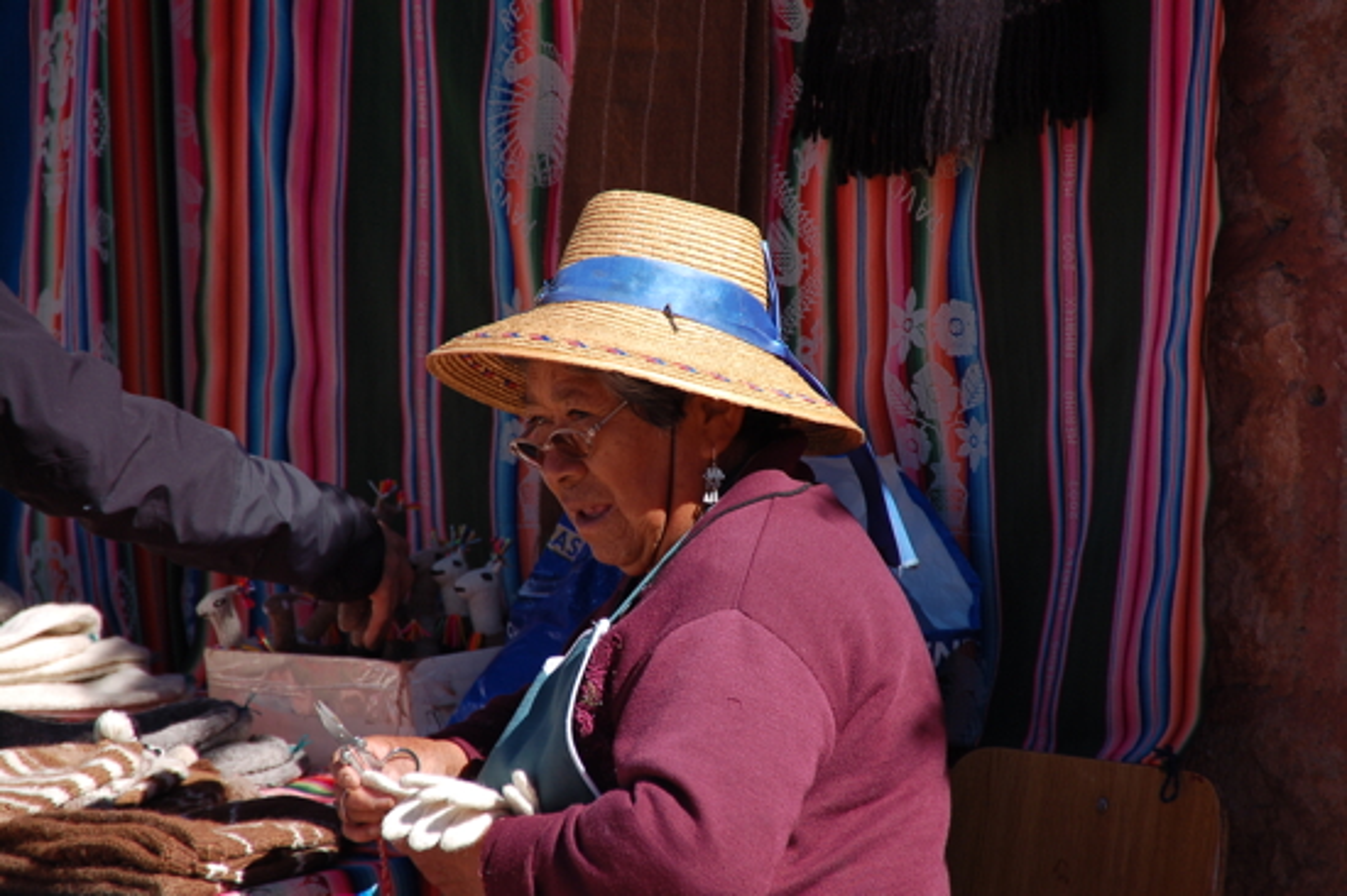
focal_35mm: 375
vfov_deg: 3.7
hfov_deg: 5.5
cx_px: 674
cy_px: 448
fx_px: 14022
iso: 200
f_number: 6.3
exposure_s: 1/400
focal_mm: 250
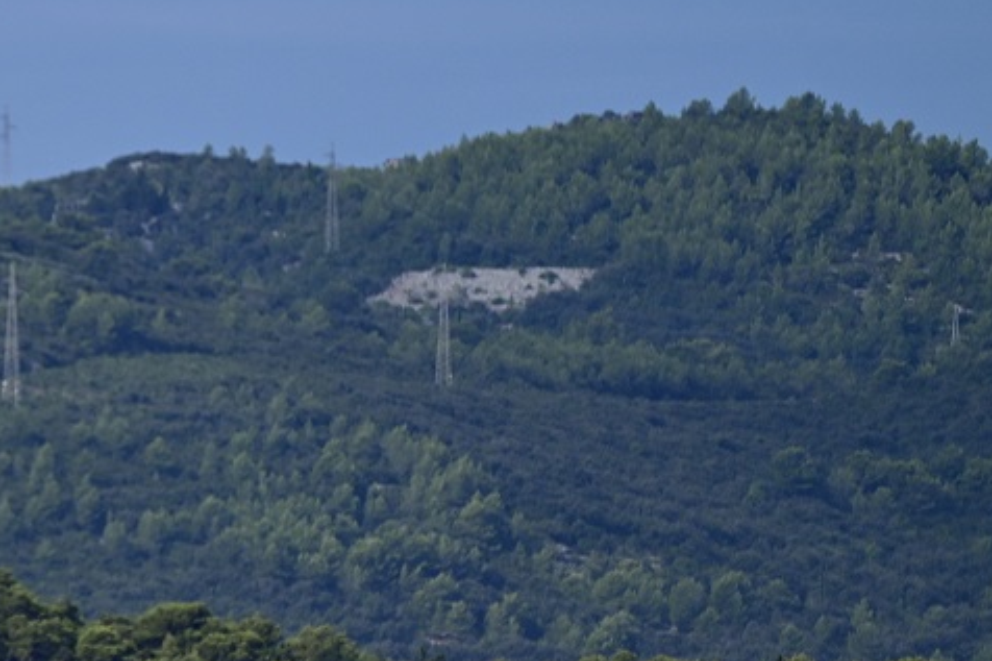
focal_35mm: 820
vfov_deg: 1.7
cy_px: 462
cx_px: 67
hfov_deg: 2.5
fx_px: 22586
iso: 160
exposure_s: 1/1000
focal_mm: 300
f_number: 5.6
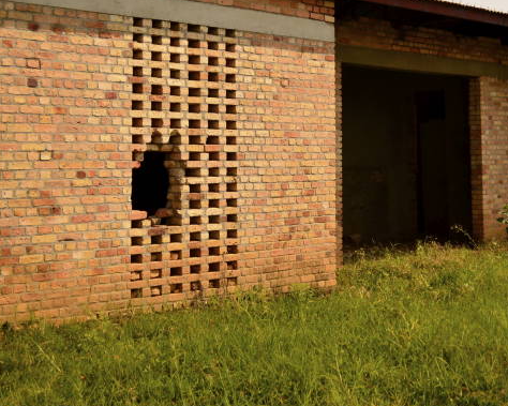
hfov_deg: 32.9
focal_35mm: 57
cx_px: 309
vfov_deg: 26.5
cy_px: 125
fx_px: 857
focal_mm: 24
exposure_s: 1/1250
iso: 200
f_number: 4
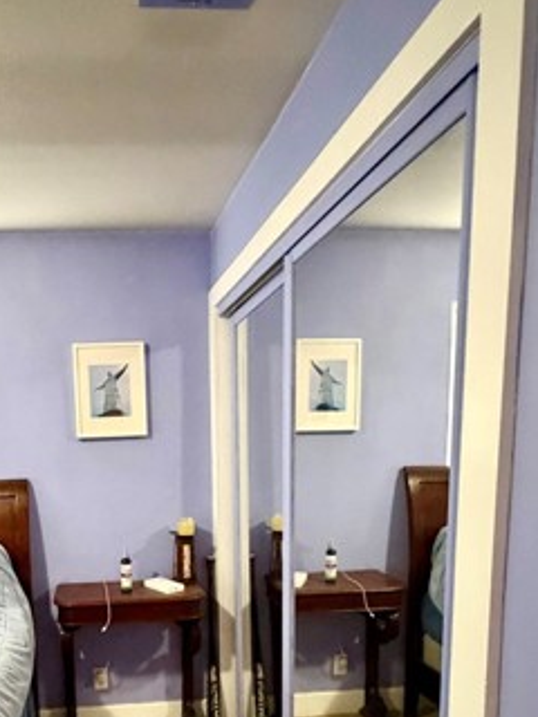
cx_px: 132
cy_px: 518
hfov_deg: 47.8
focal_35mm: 28
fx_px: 580
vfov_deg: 60.7
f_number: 2.2
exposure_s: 1/60
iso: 1250
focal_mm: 2.22
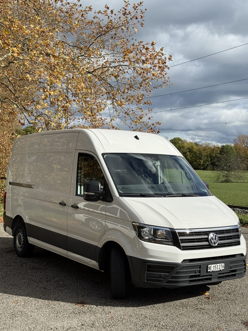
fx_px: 459
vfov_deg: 39.7
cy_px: 166
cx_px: 124
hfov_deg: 30.3
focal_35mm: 48
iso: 64
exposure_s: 1/6536
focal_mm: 6.76
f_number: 1.78
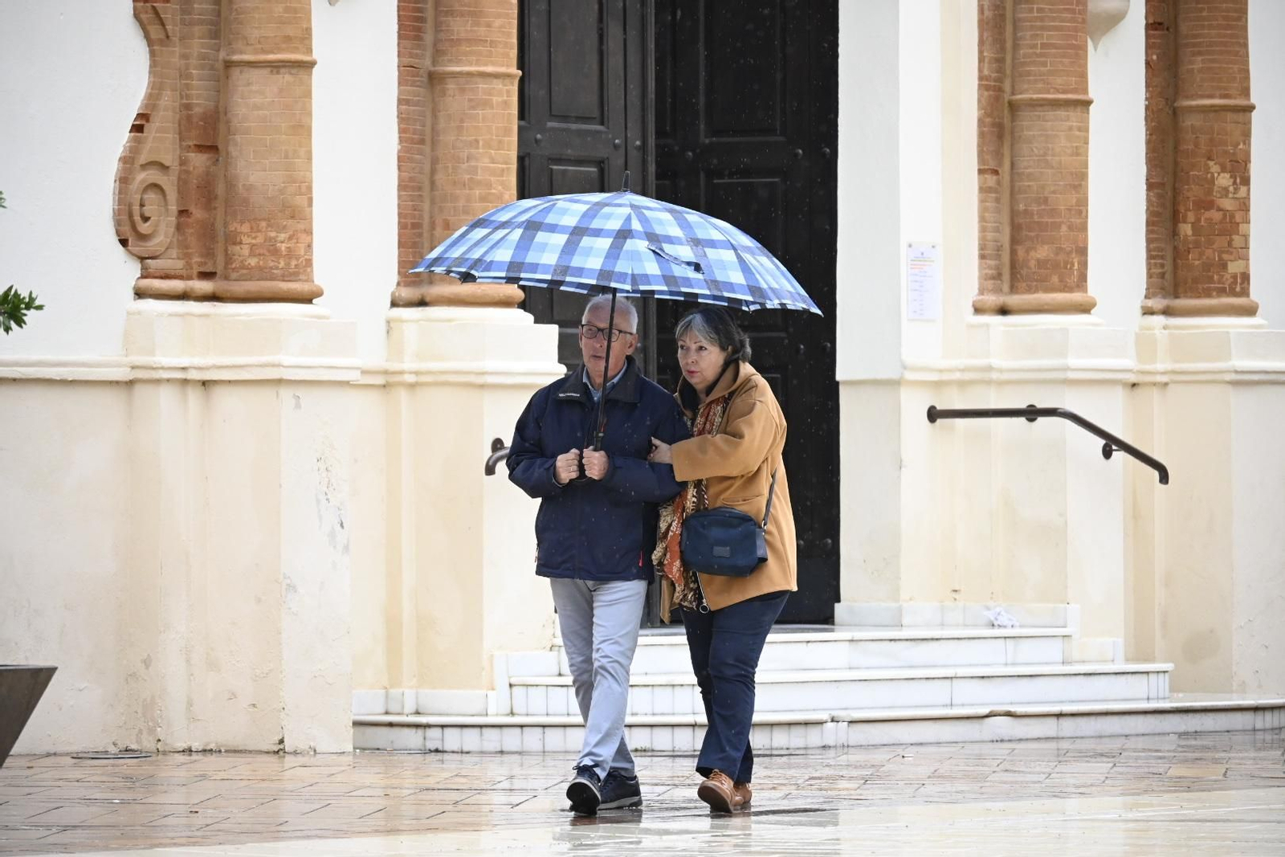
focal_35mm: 240
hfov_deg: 8.6
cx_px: 642
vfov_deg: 5.7
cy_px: 428
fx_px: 8567
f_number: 5.3
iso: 2500
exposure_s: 1/640
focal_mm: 160
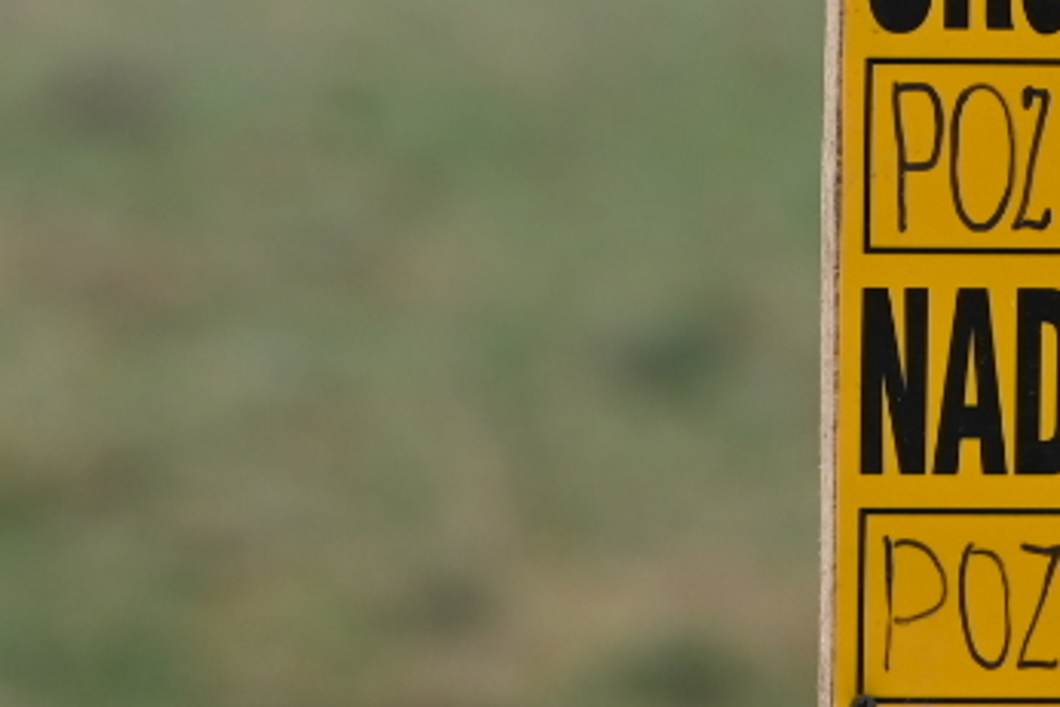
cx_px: 1820
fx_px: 19293
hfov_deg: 3.1
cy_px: 187
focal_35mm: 655
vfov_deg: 2.1
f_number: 5
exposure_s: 1/160
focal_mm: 140
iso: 125
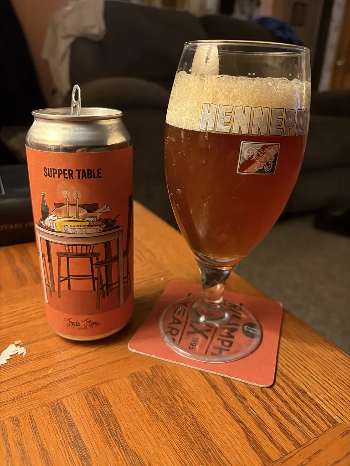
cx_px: 175
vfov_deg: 67.3
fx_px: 351
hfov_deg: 53.1
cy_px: 233
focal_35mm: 26
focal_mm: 5.96
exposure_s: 1/60
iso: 320
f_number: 1.6
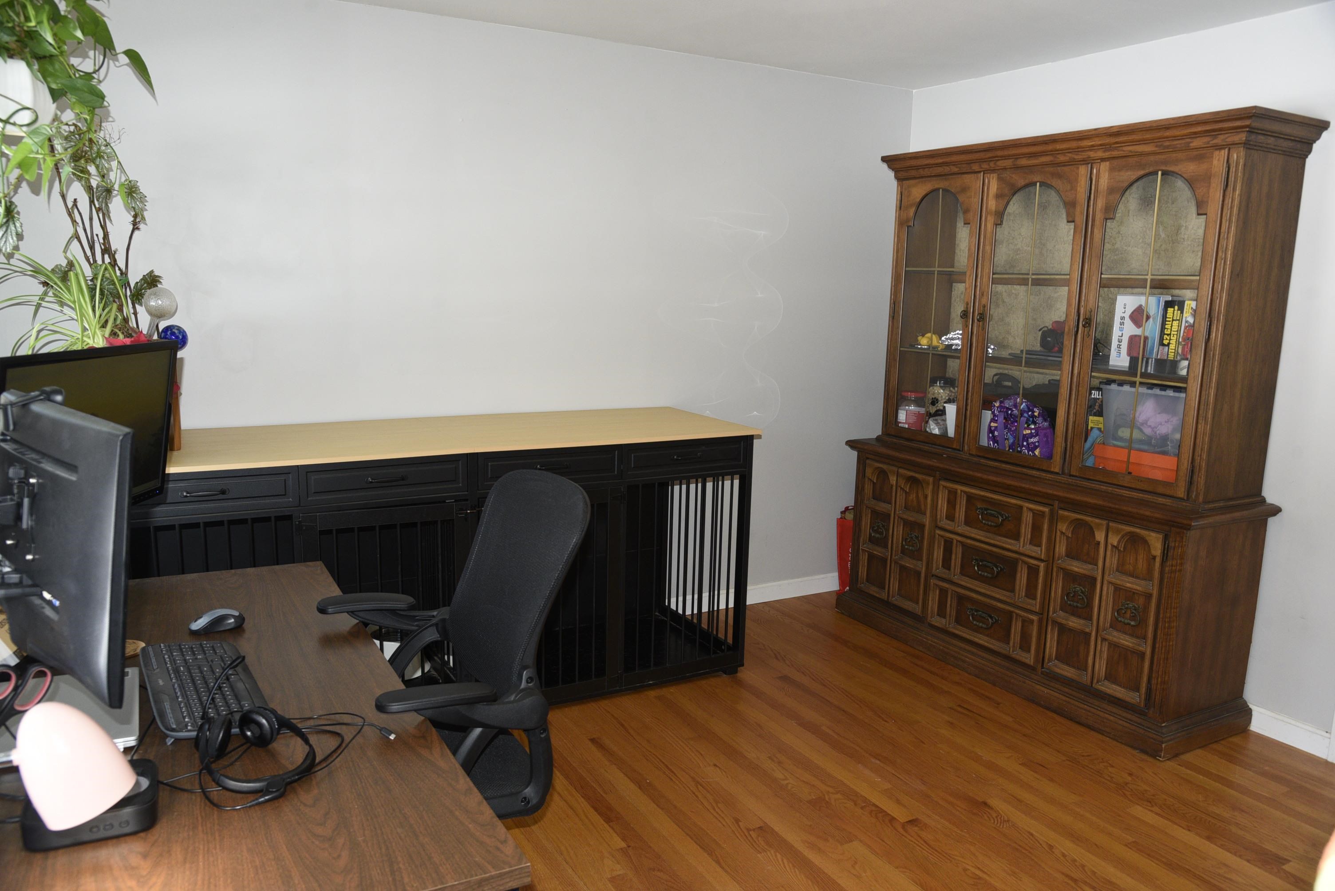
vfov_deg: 53.2
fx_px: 890
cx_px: 668
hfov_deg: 73.7
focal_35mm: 24
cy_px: 446
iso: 1000
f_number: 5.6
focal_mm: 24
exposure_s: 1/60
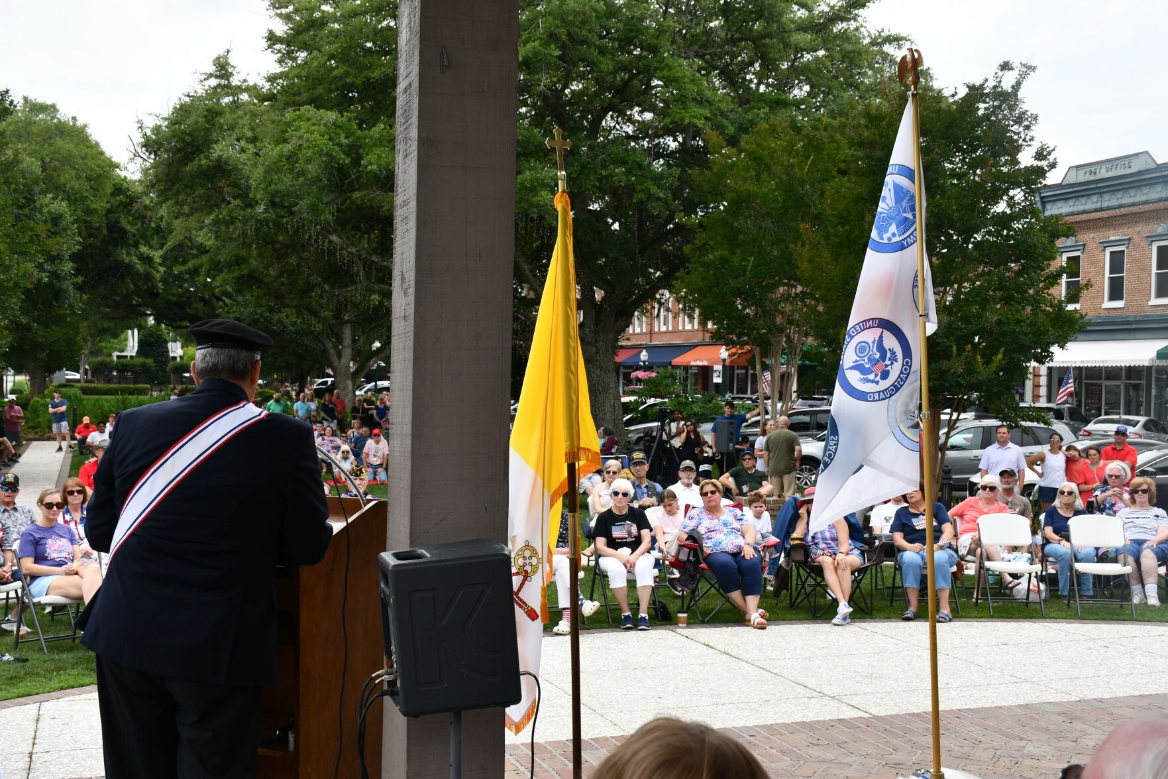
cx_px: 584
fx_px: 1298
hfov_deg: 48.5
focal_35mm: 40
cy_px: 390
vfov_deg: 33.4
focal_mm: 27
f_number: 8
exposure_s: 1/250
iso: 110
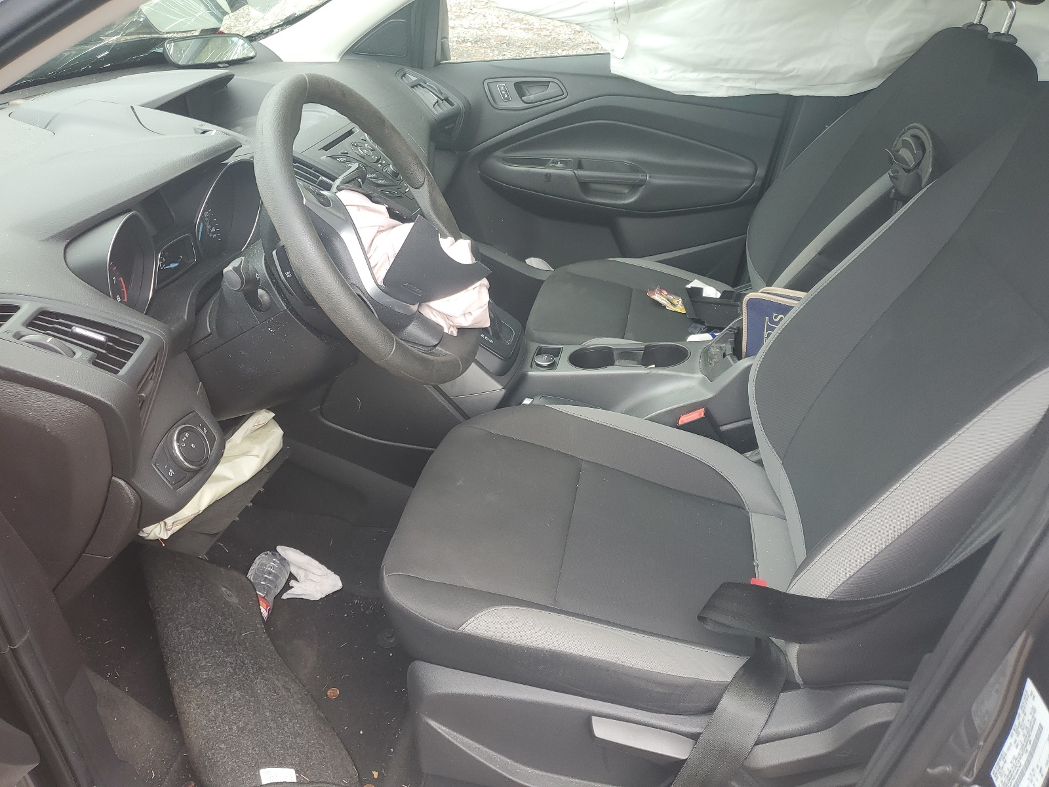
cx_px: 524
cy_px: 394
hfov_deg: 67.3
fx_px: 788
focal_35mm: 26
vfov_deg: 53.1
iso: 50
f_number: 1.5
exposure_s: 1/167
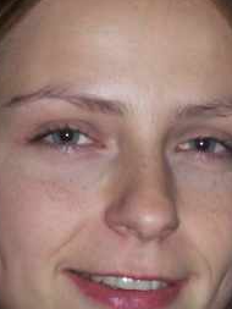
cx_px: 158
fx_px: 2259
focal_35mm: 253
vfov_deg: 7.8
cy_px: 185
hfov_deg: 5.9
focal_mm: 12.4
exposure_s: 1/80
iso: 80
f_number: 3.2
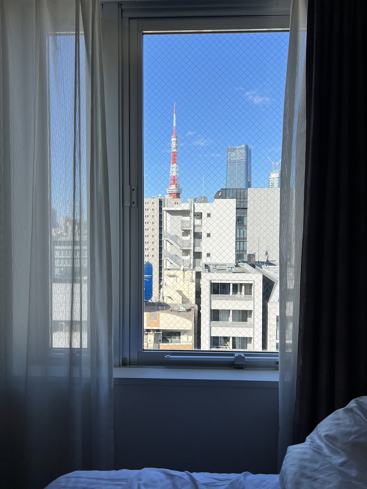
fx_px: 368
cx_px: 184
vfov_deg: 67.3
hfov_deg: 53.1
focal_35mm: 26
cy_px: 244
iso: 50
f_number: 1.5
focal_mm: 5.7
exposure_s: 1/2841
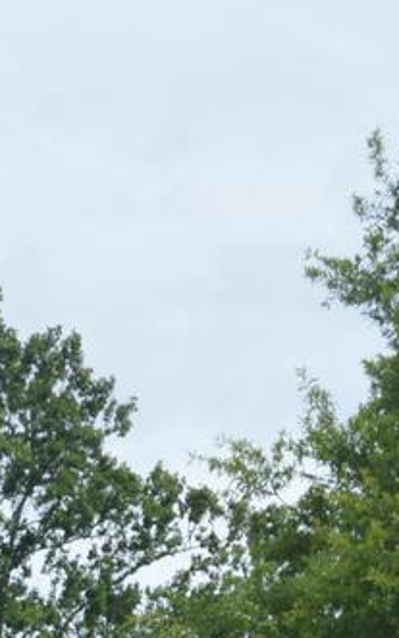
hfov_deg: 5.0
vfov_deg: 8.2
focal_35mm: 246
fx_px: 4278
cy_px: 1156
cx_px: -952
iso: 100
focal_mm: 26
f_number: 8
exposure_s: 1/250
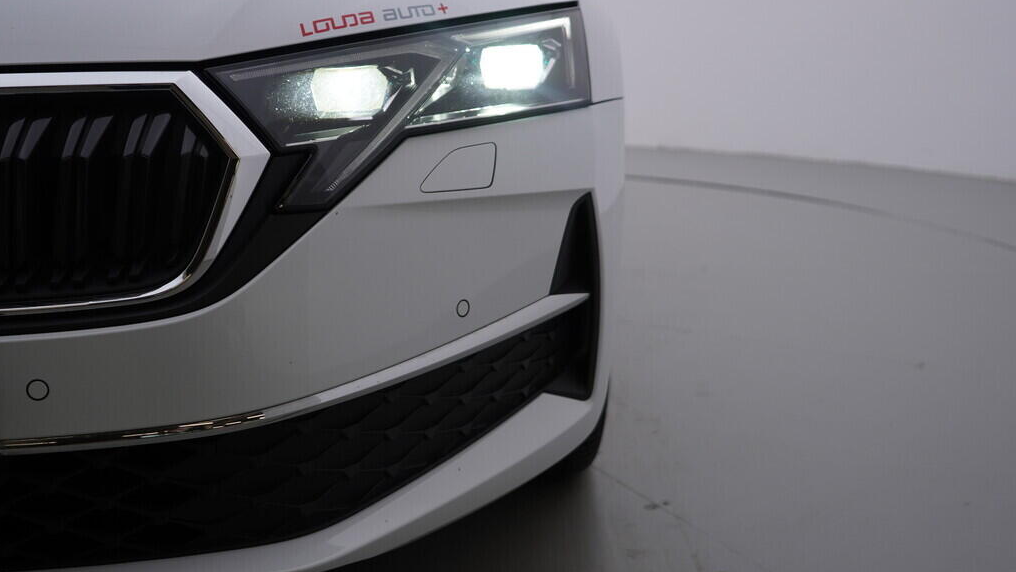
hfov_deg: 52.8
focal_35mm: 38
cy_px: 242
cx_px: 505
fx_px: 1024
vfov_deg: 31.2
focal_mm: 24
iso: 125
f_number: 2.8
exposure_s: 1/400
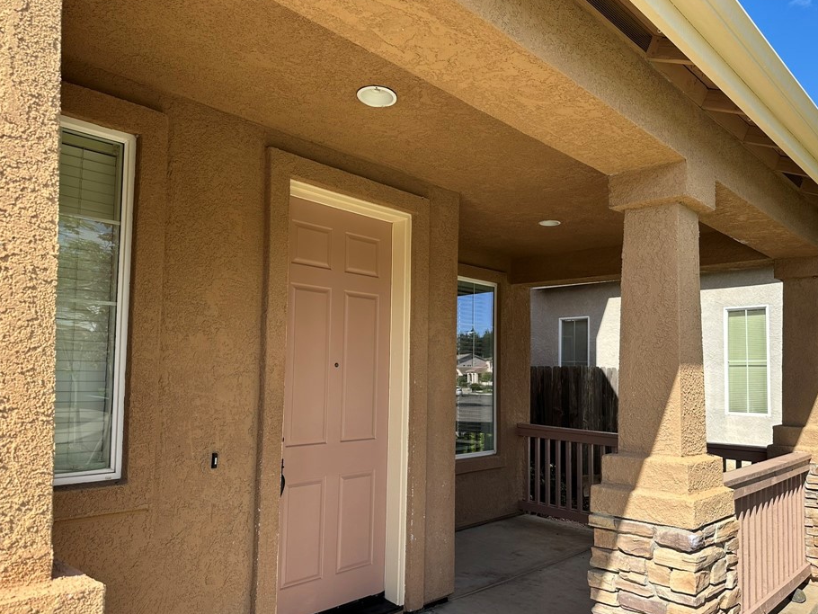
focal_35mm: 27
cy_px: 335
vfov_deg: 51.3
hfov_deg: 65.3
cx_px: 429
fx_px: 638
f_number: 1.78
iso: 80
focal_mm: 6.86
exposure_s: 1/1562
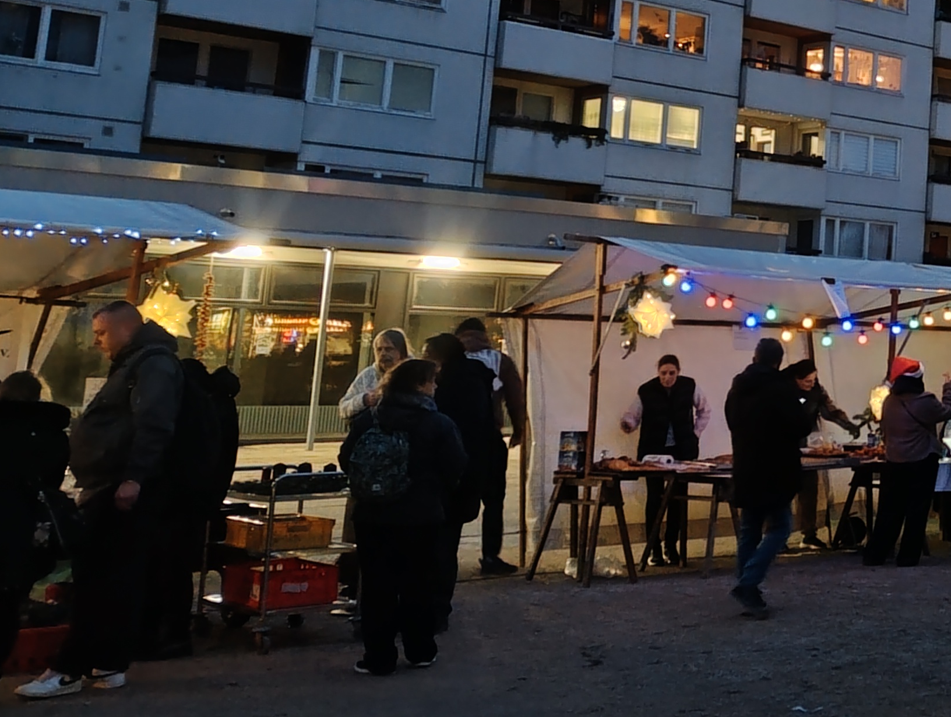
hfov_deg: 28.3
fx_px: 1651
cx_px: 1121
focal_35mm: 60
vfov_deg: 23.8
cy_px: 76
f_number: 1.8
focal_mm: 5.56
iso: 3113
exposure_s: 1/25
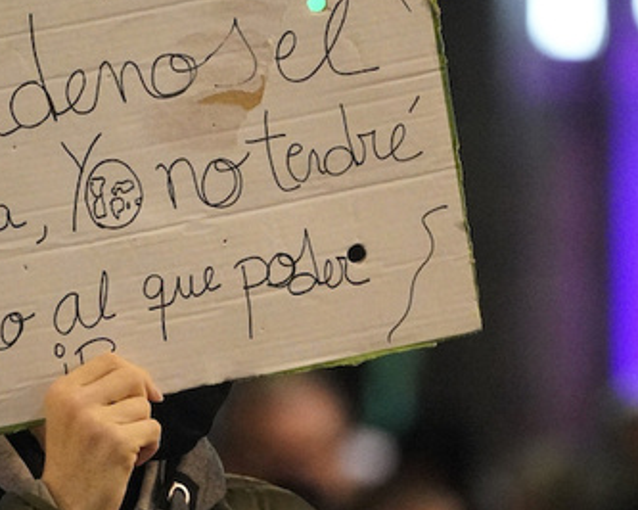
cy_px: 326
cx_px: 149
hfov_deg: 1.8
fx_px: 19928
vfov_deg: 1.5
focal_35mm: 1056
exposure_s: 1/160
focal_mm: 400
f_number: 5.6
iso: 20000
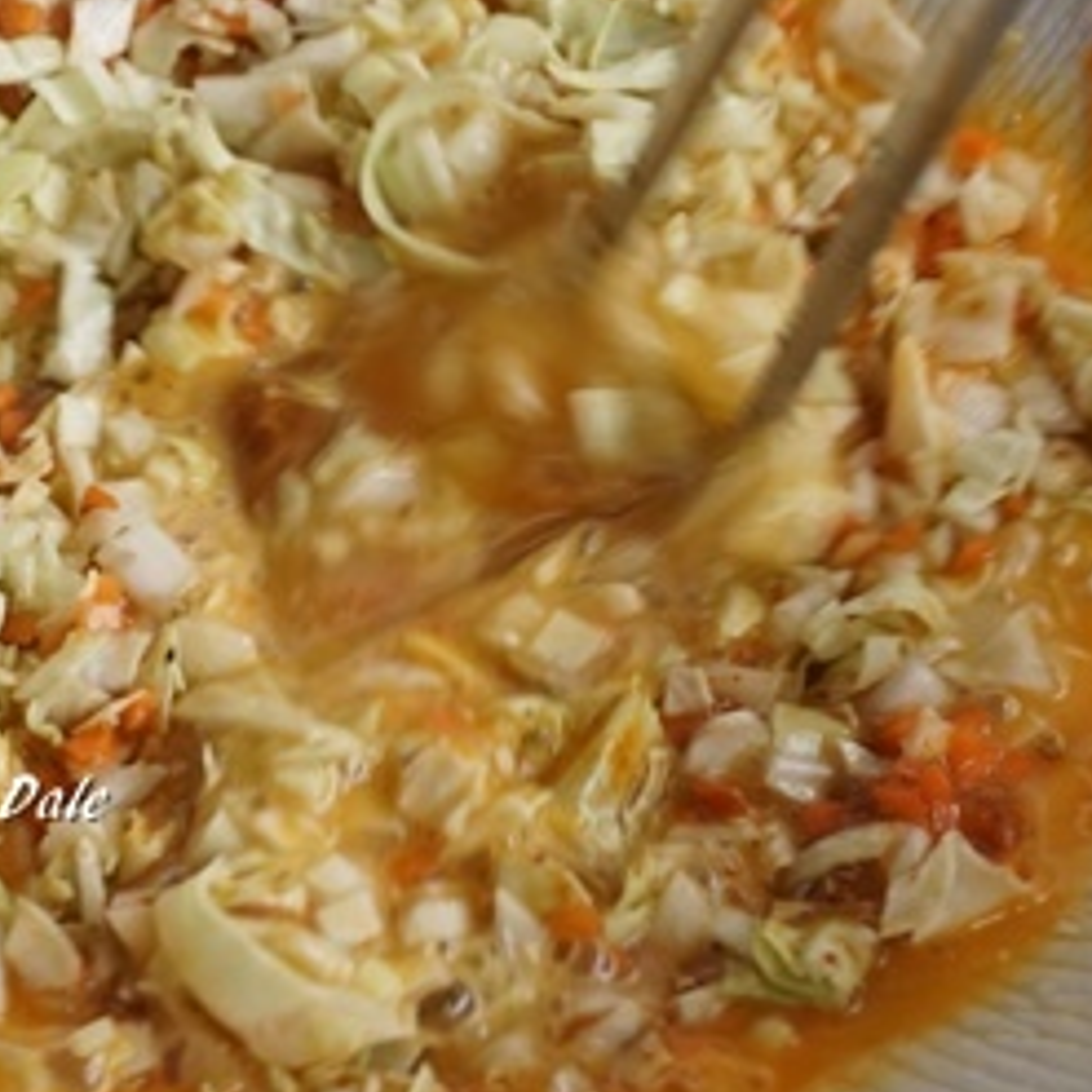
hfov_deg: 18.0
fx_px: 3426
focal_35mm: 96
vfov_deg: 18.1
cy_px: 617
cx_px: 234
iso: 800
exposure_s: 1/60
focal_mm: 30
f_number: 5
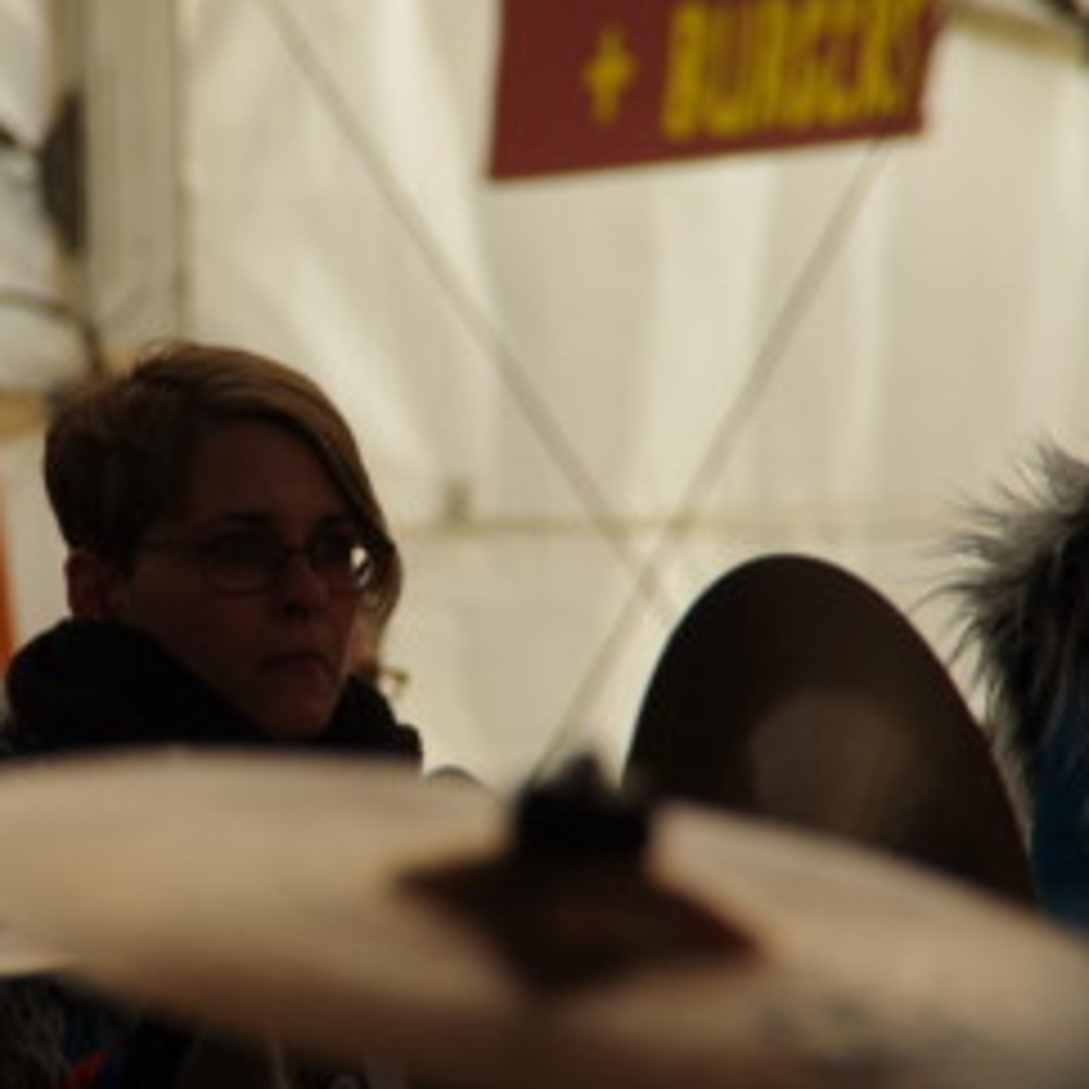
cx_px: 252
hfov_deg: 3.3
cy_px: 488
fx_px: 18722
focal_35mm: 526
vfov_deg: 3.3
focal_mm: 200
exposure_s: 1/250
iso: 800
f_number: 10
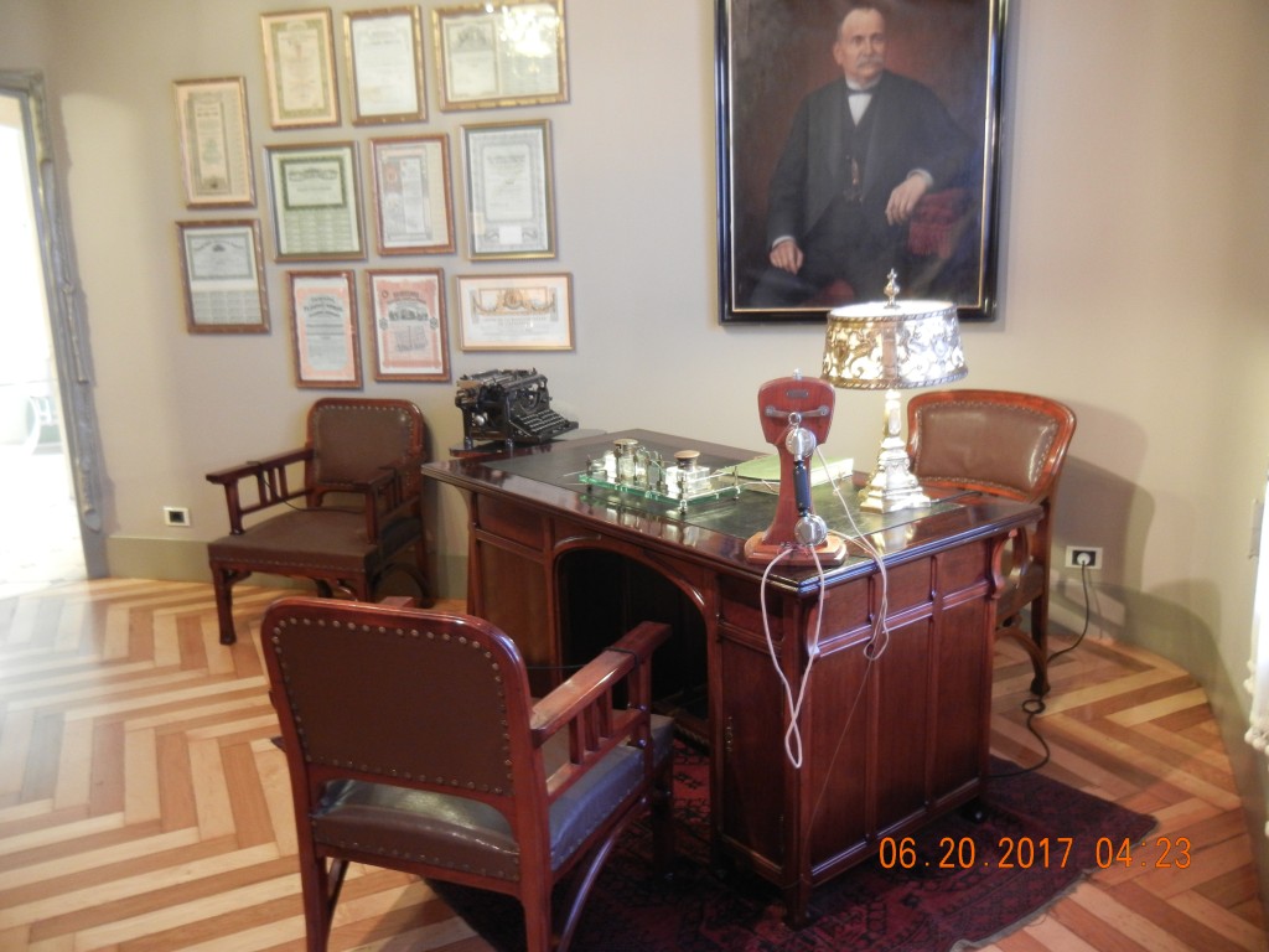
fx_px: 1100
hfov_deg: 60.0
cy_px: 476
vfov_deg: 46.8
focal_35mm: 30
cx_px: 634
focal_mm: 5.4
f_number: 3.5
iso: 400
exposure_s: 1/1.7
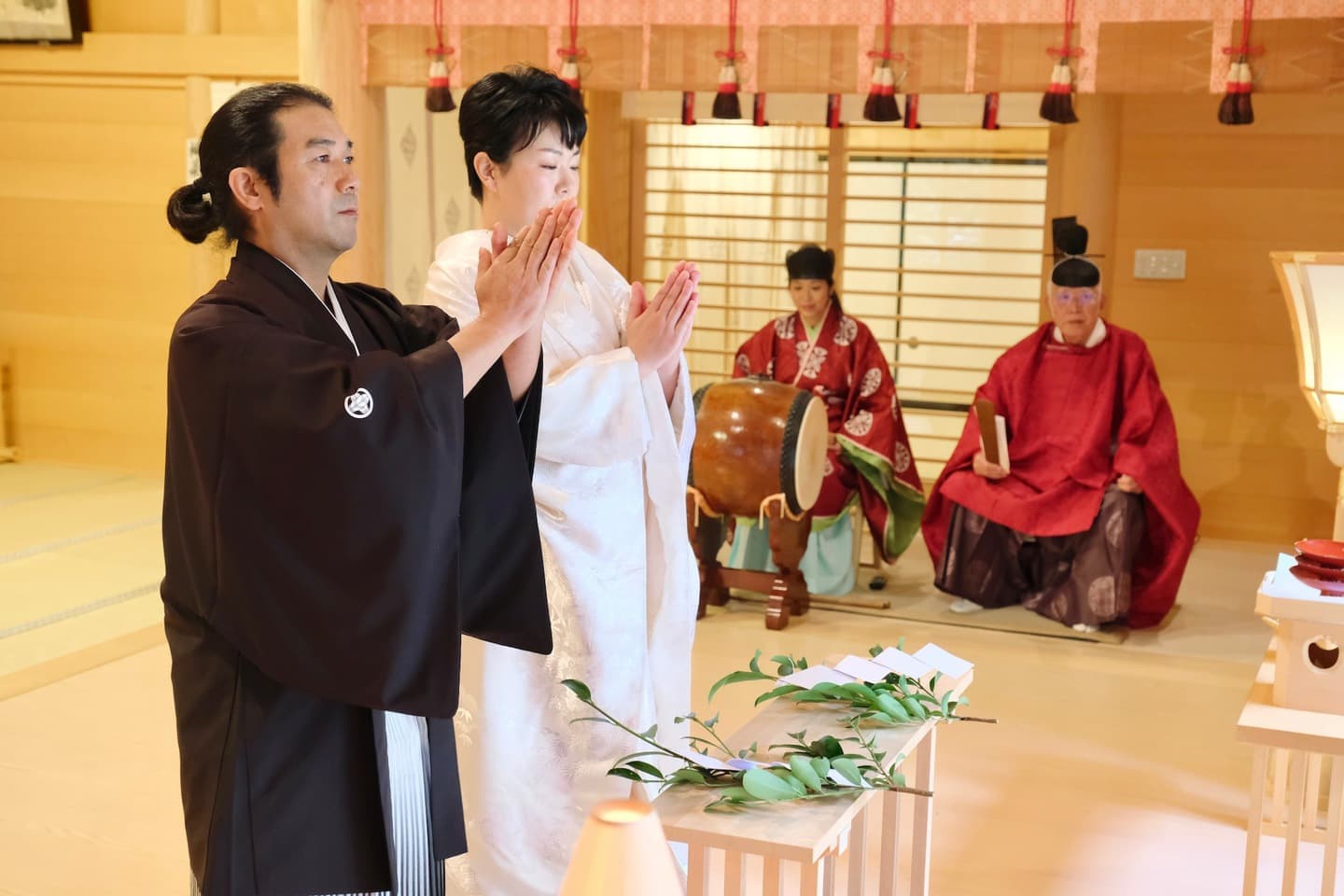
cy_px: 448
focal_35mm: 47
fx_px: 1755
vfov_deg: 28.6
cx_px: 672
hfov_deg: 41.9
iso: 3200
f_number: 4
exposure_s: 1/30
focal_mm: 31.1
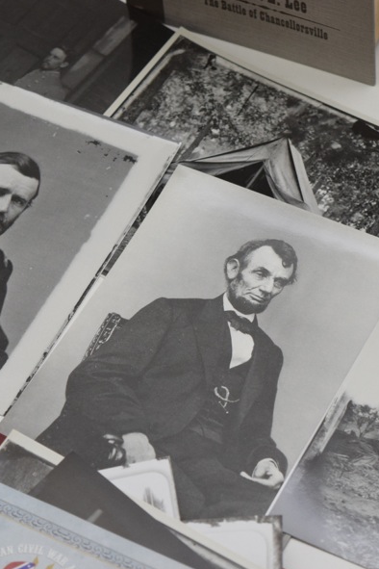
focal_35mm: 127
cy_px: 267
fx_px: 2005
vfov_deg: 16.1
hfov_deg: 10.8
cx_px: 227
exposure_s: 1/100
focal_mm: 50
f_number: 5.6
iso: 800
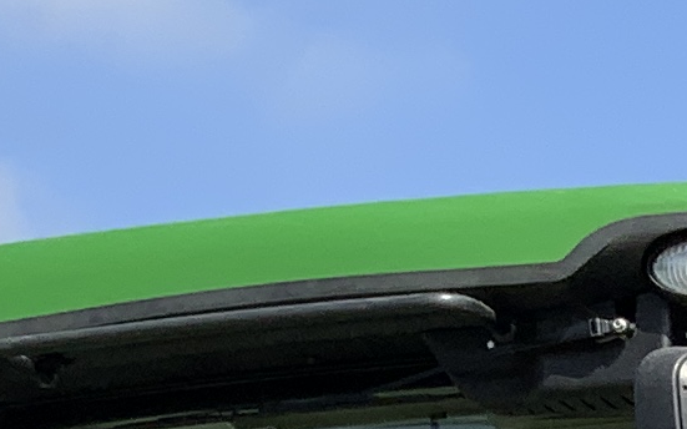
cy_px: 1306
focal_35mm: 225
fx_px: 4211
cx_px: 1283
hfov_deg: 8.9
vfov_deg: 5.5
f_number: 1.8
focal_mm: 3
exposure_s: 1/1451
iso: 16
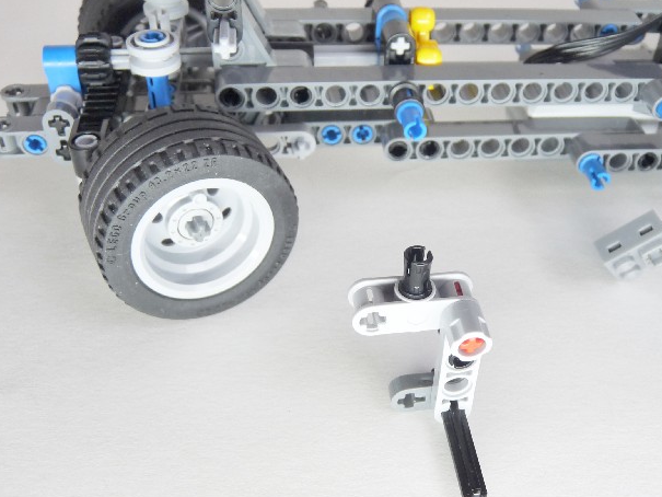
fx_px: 784
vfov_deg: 35.1
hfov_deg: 45.4
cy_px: 280
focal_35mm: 41
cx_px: 407
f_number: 3
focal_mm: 5.4
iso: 200
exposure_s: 1/30
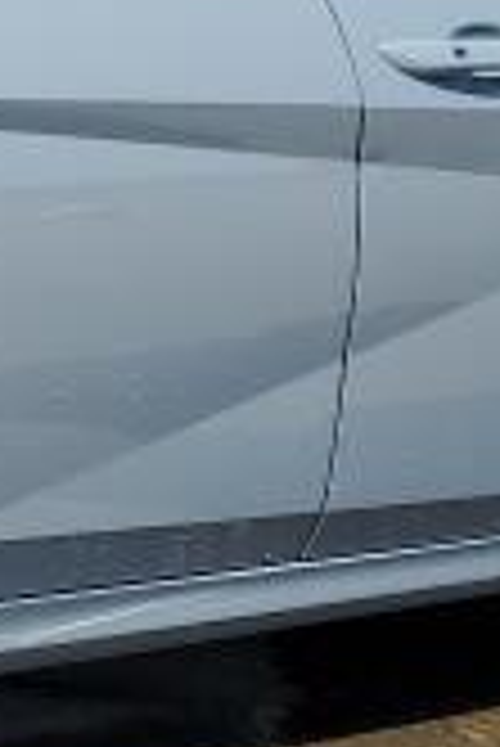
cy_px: 356
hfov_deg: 10.2
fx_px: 2702
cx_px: -248
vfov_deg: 15.8
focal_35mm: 130
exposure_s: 1/2500
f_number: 1.5
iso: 50
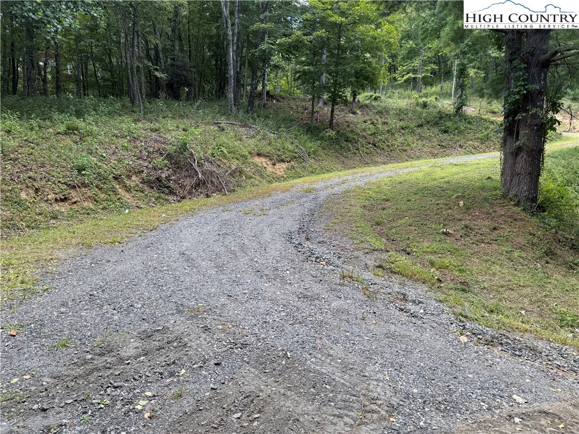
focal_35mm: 24
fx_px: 401
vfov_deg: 56.8
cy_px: 217
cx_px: 290
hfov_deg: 71.6
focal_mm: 6.76
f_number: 1.78
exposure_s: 1/355
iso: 80
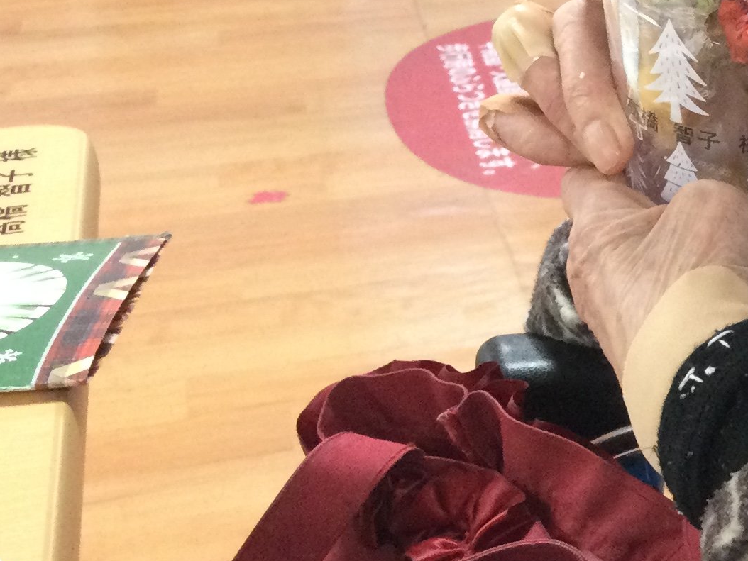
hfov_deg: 18.4
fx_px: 2075
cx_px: 1076
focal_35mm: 96
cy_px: 133
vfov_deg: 15.3
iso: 100
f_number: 2.4
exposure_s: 1/30
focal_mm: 3.3
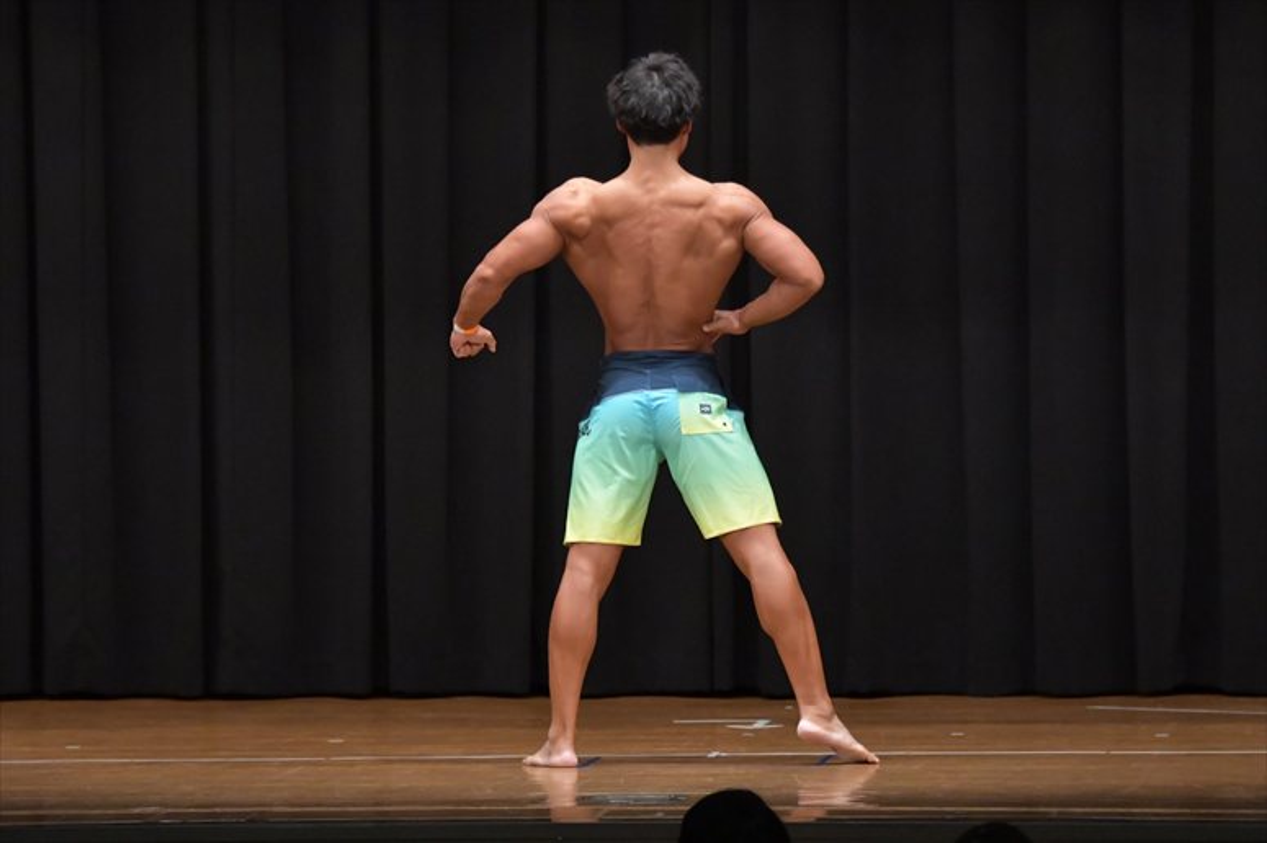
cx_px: 634
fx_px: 7634
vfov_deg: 6.3
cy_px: 422
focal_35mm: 217
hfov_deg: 9.5
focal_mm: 145
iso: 6400
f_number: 5.6
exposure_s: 1/400
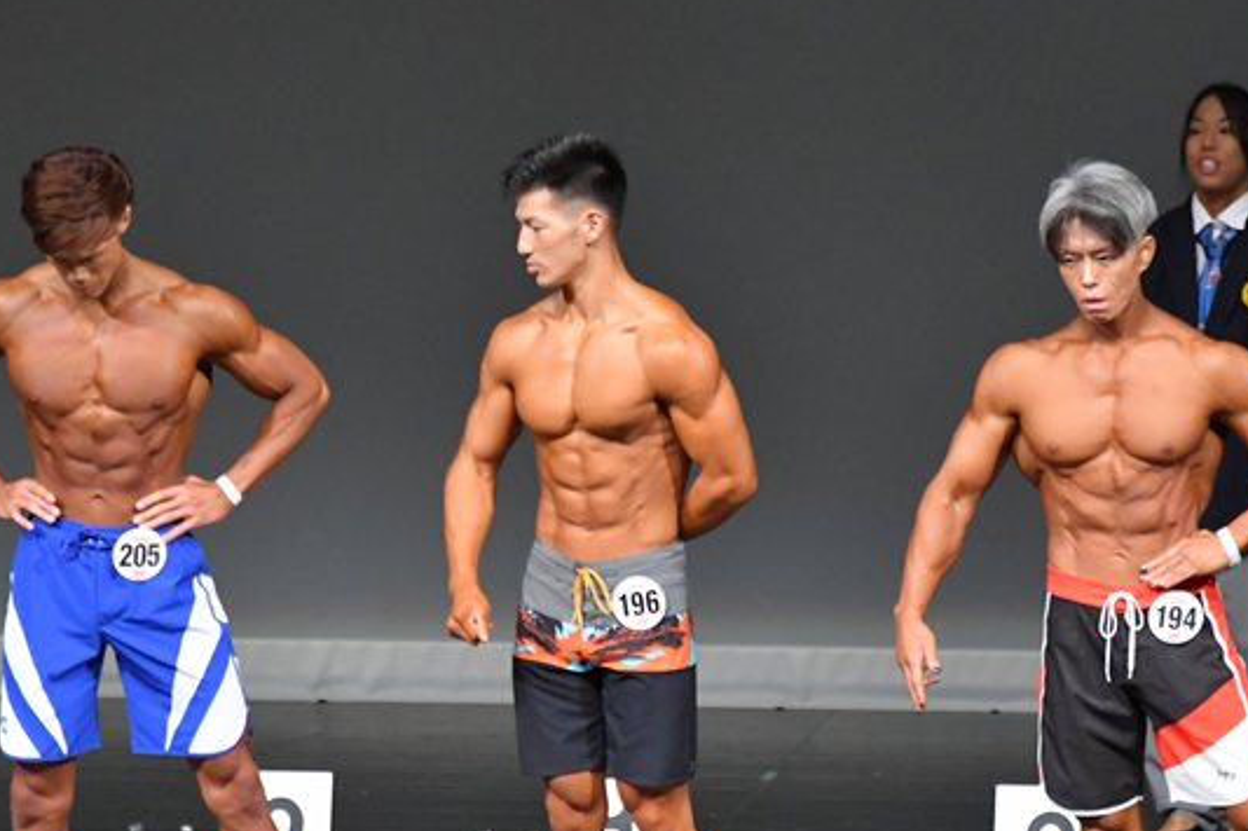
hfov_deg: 4.5
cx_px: 692
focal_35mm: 458
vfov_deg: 3.0
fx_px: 15872
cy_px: 571
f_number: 5.6
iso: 5000
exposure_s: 1/400
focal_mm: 210
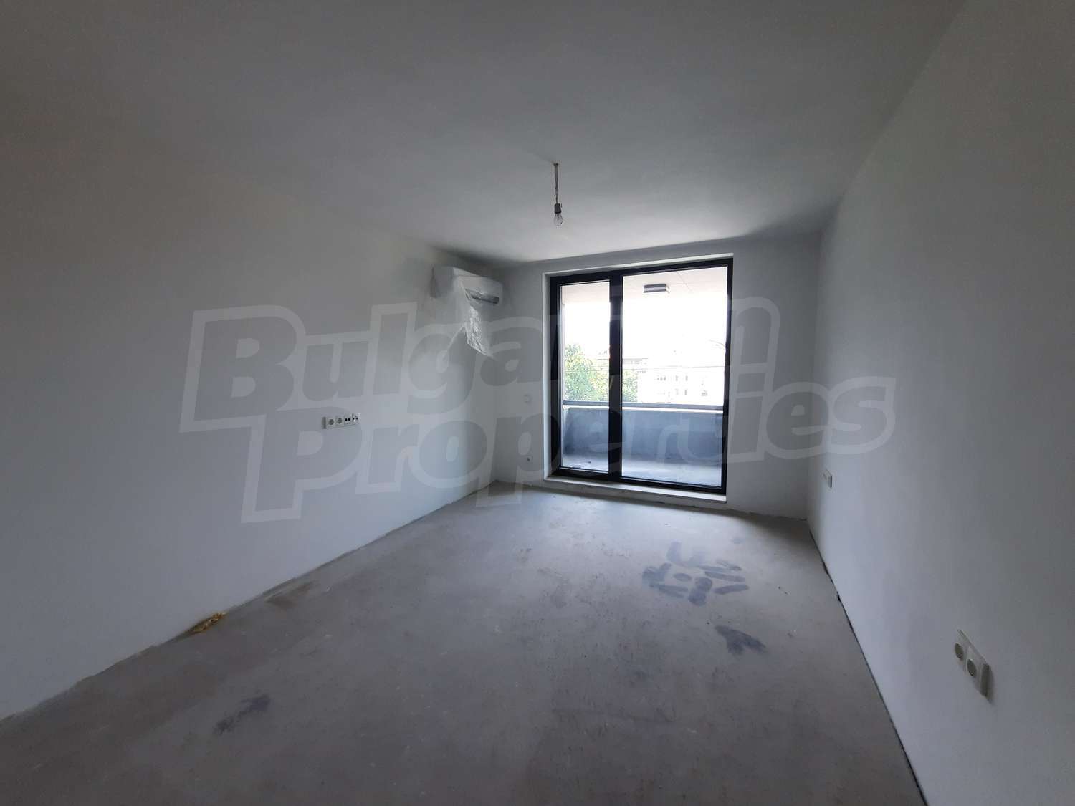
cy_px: 403
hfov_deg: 106.2
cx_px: 538
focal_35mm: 13
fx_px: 404
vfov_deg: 89.9
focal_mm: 1.74
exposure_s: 1/100
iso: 80
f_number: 2.2
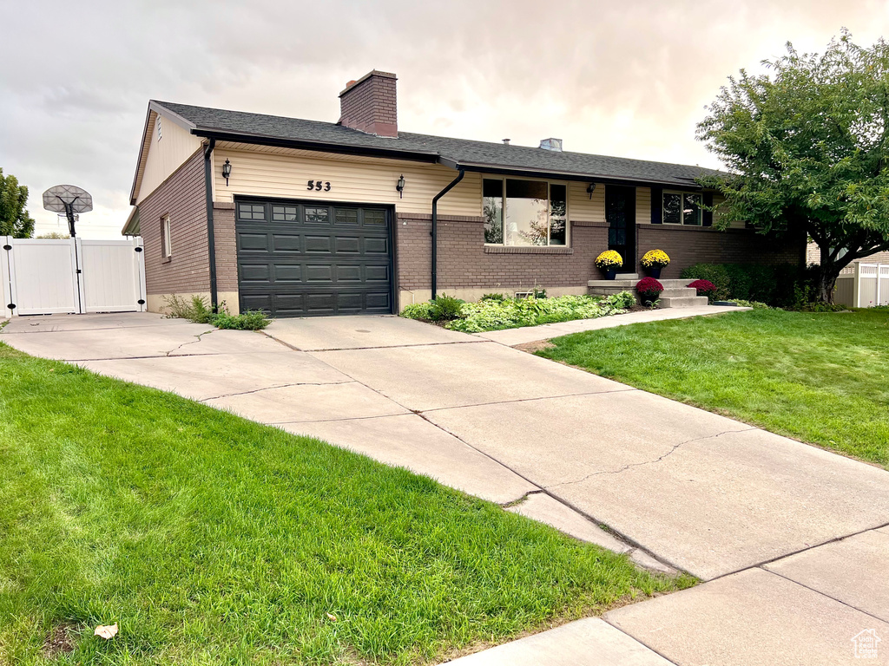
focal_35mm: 26
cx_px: 444
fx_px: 668
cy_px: 333
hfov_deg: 67.3
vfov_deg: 53.1
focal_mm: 5.7
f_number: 1.5
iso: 40
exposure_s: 1/184
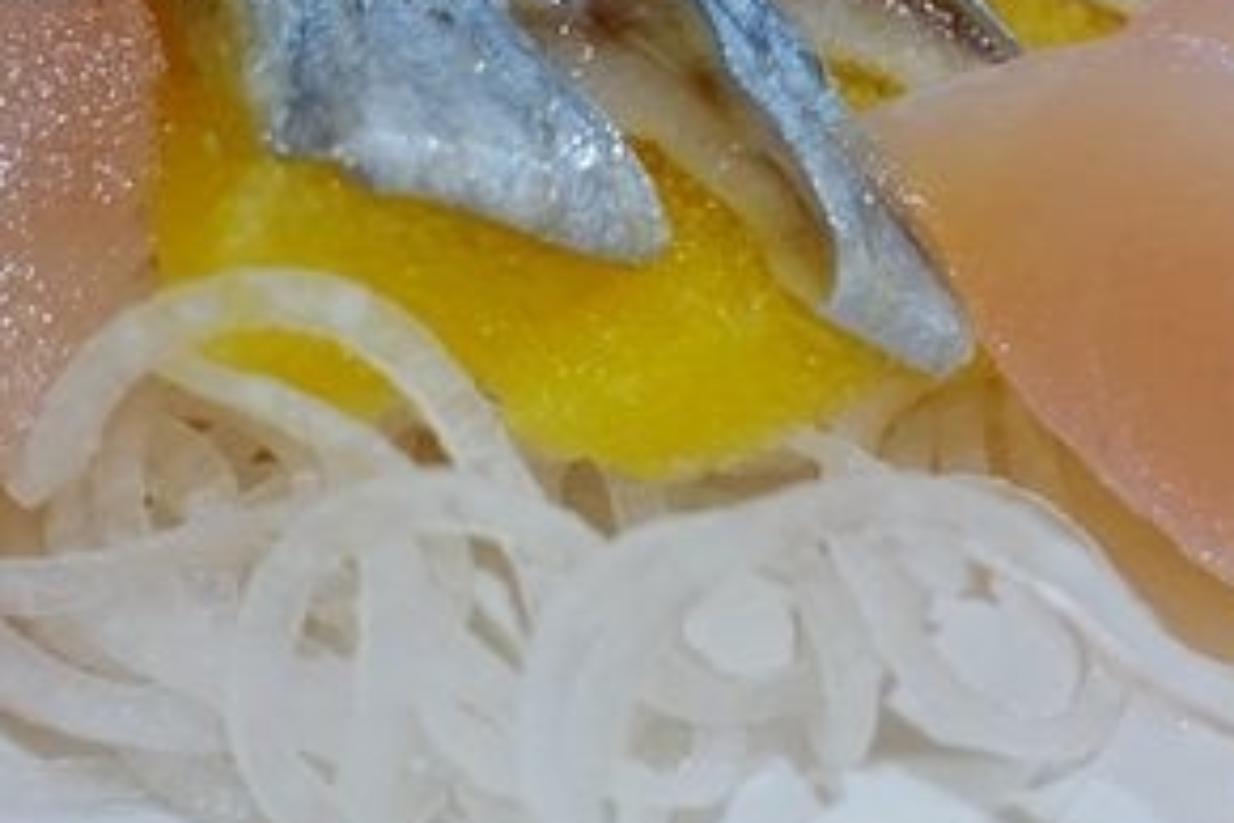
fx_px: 2296
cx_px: 1107
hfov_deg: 28.9
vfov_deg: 20.1
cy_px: 176
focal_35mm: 67
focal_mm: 10.89
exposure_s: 1/30
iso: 200
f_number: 2.5
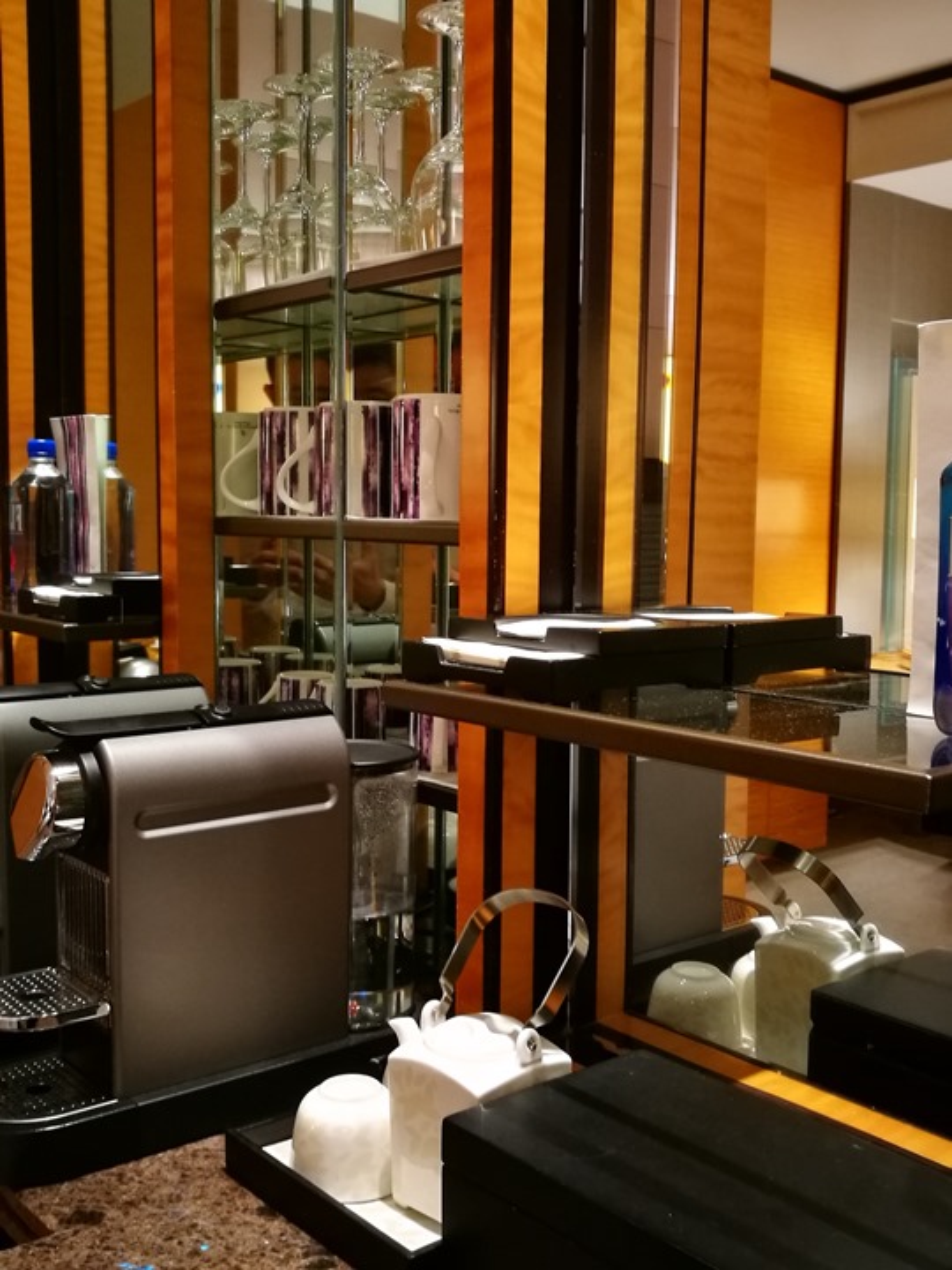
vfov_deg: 51.4
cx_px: 476
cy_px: 635
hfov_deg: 39.7
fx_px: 1320
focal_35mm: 36
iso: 400
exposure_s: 1/24
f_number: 2.2
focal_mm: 4.5
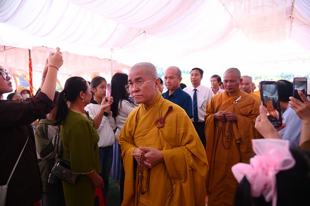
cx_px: 155
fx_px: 206
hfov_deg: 73.8
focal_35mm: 24
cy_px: 103
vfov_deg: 53.0
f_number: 4.5
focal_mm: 24
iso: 1000
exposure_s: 1/250
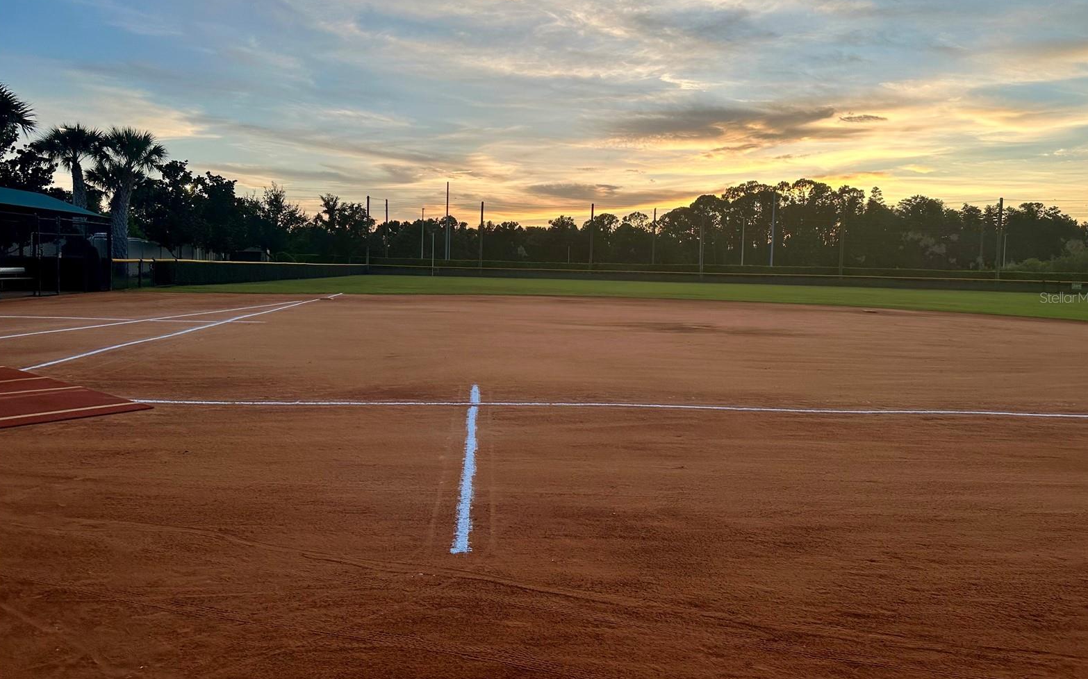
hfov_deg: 70.4
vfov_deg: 47.5
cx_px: 550
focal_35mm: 26
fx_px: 771
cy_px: 297
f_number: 1.78
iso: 80
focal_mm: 6.86
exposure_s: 1/611
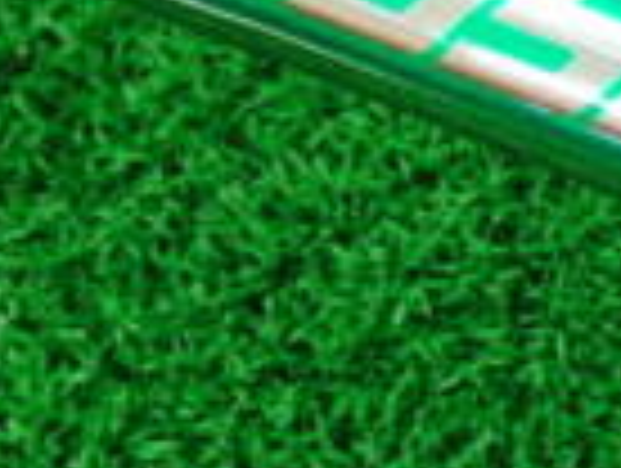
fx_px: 3073
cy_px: 288
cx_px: 1197
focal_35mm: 171
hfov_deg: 10.7
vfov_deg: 8.7
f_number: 3.6
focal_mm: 6.42
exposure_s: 1/30
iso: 400
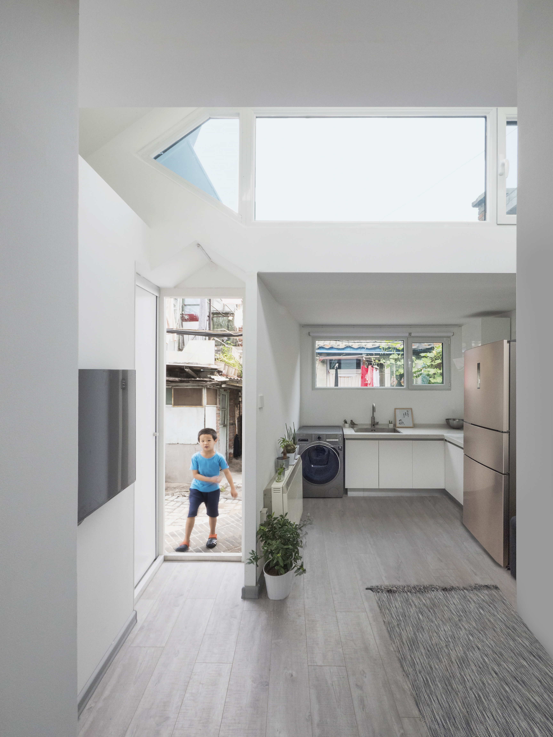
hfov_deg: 85.7
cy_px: 368
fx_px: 298
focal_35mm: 14
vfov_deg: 102.1
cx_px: 276
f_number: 13
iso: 1000
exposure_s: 1/60
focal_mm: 7
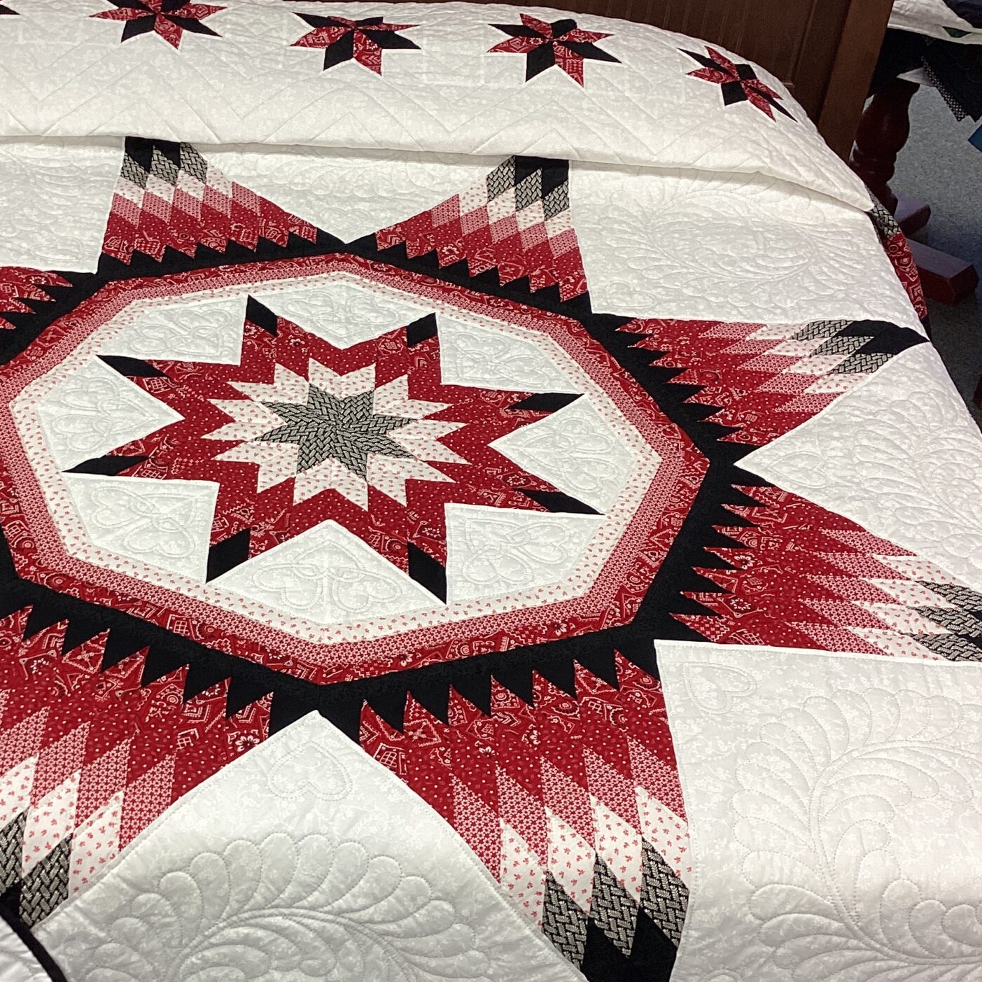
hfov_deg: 33.8
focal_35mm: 50
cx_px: 348
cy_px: 507
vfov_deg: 34.0
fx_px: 1605
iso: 64
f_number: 2.4
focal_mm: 3.3
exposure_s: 1/50
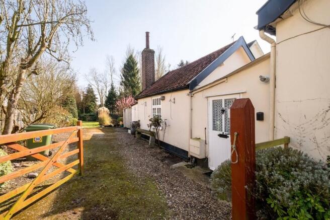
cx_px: 165
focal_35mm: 15
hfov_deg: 100.4
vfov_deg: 77.3
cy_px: 110
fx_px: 137
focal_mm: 10
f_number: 13
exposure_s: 1/100
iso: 160
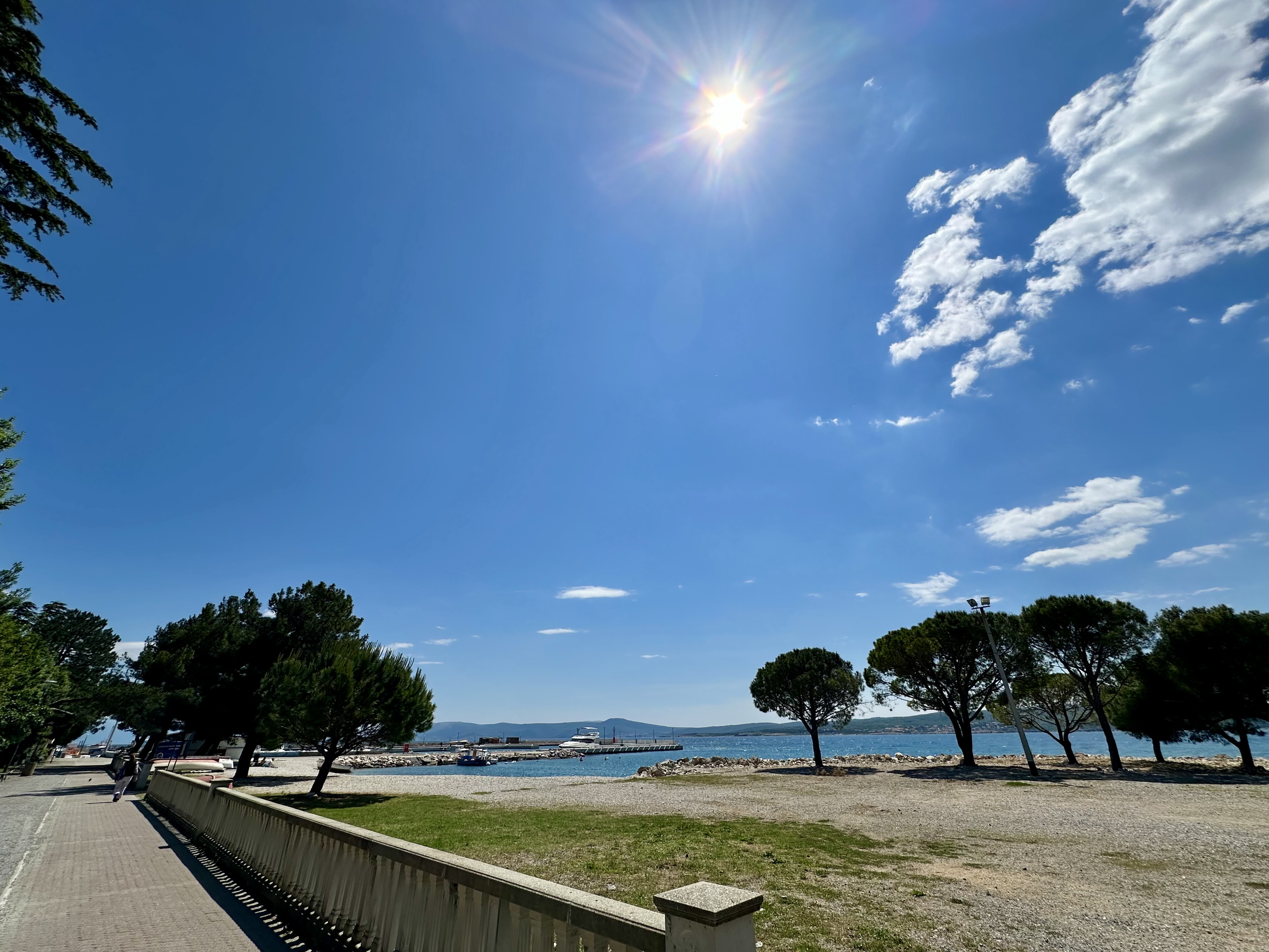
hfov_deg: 102.1
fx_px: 513
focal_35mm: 14
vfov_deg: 85.7
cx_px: 634
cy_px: 476
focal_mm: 2.22
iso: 40
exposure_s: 1/5814
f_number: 2.2
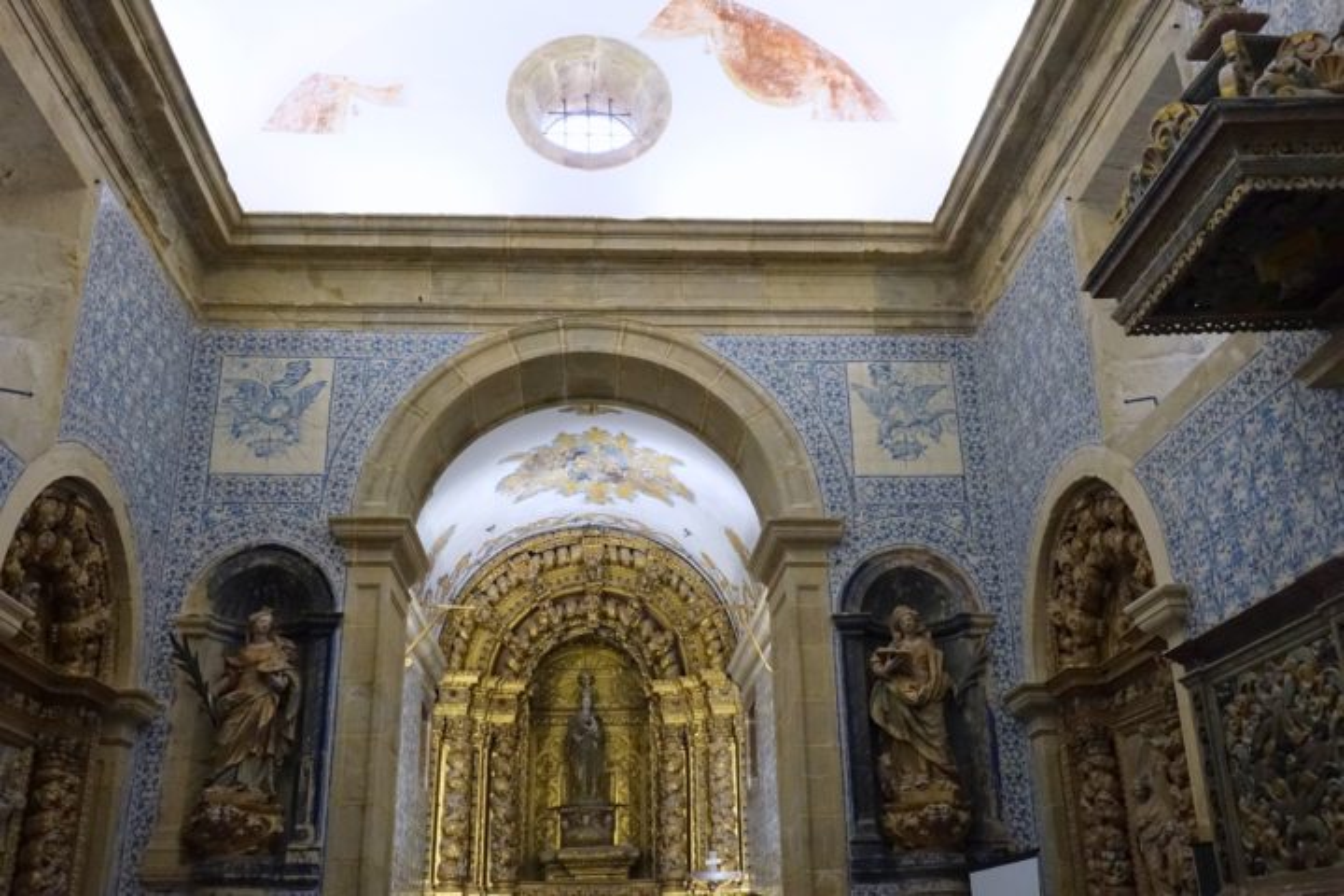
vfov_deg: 38.9
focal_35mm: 34
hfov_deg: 55.8
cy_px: 448
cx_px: 672
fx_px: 1269
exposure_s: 1/250
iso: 2000
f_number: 4
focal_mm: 12.56
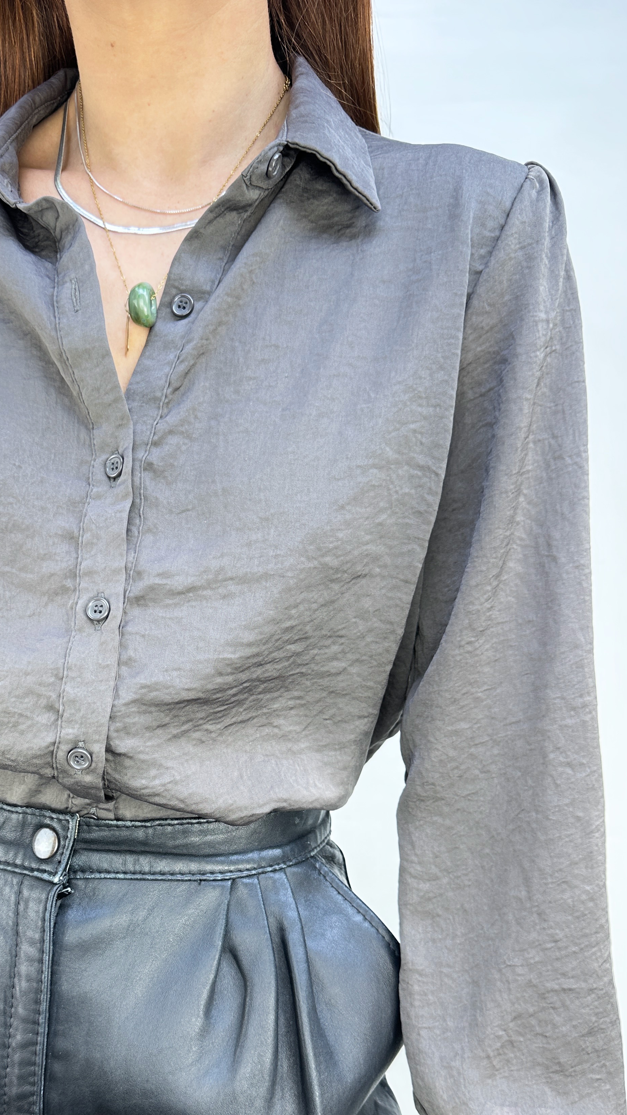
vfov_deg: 60.4
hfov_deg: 36.1
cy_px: 680
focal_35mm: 32
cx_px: 179
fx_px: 946
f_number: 1.78
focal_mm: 6.86
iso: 64
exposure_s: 1/100
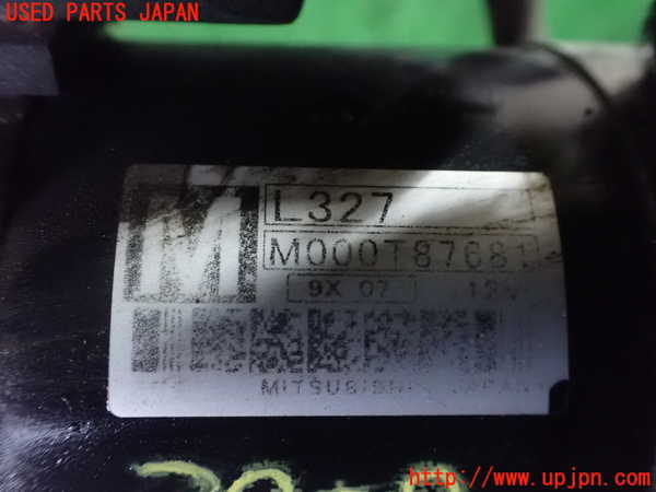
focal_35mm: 30
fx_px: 569
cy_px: 246
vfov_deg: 46.8
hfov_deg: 60.0
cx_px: 328
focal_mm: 5.4
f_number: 2.3
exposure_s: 1/25
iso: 1600
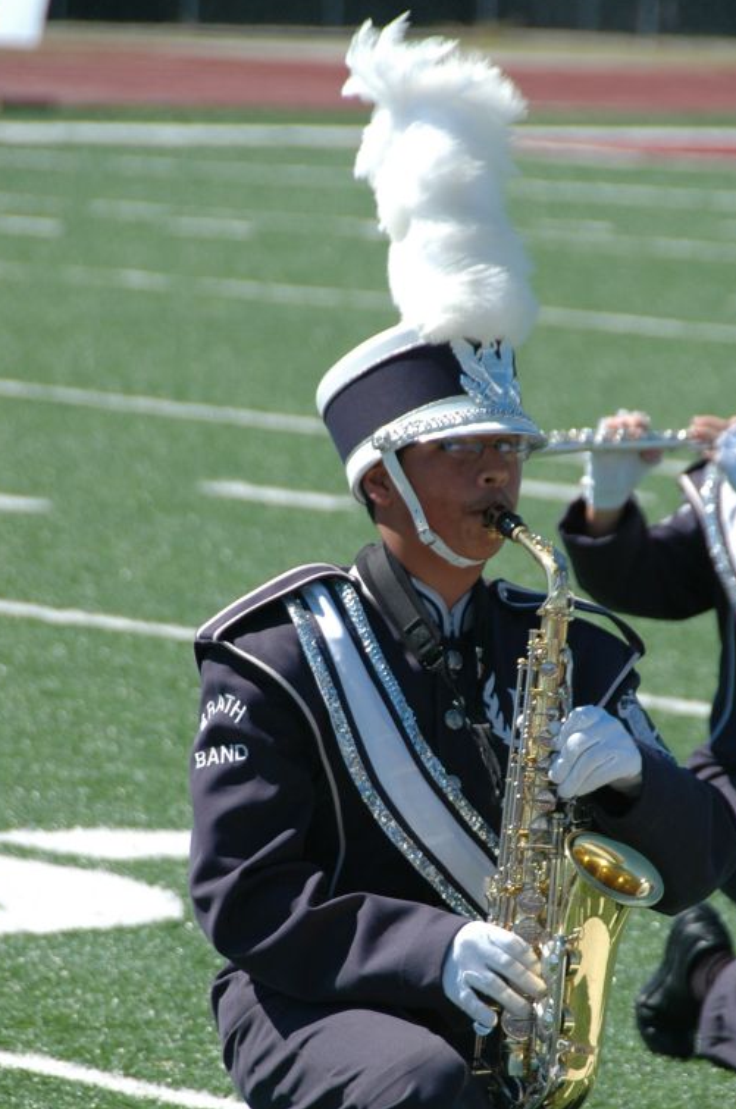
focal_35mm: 407
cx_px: 435
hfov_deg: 3.4
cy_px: 734
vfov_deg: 5.1
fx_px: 12521
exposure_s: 1/640
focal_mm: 200
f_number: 6.3
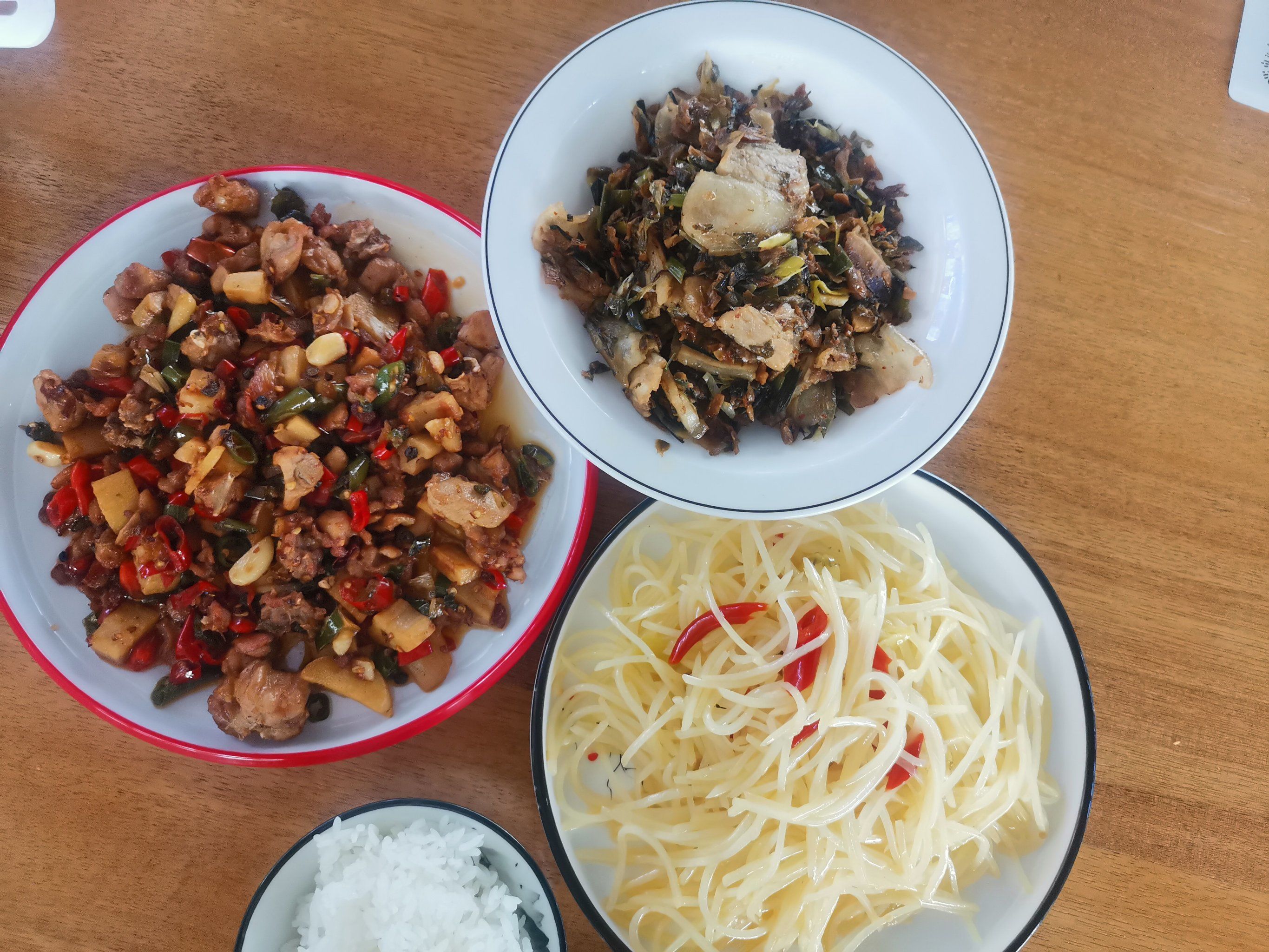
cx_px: 634
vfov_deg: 53.1
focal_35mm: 26
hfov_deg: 67.3
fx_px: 953
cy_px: 476
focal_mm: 5.5
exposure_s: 1/33.3
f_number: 1.8
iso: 400
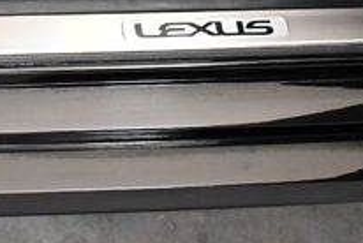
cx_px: 9
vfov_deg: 12.0
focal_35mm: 112
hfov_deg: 17.8
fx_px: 1131
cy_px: -50
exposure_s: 1/100
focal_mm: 18
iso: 3200
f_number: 3.5
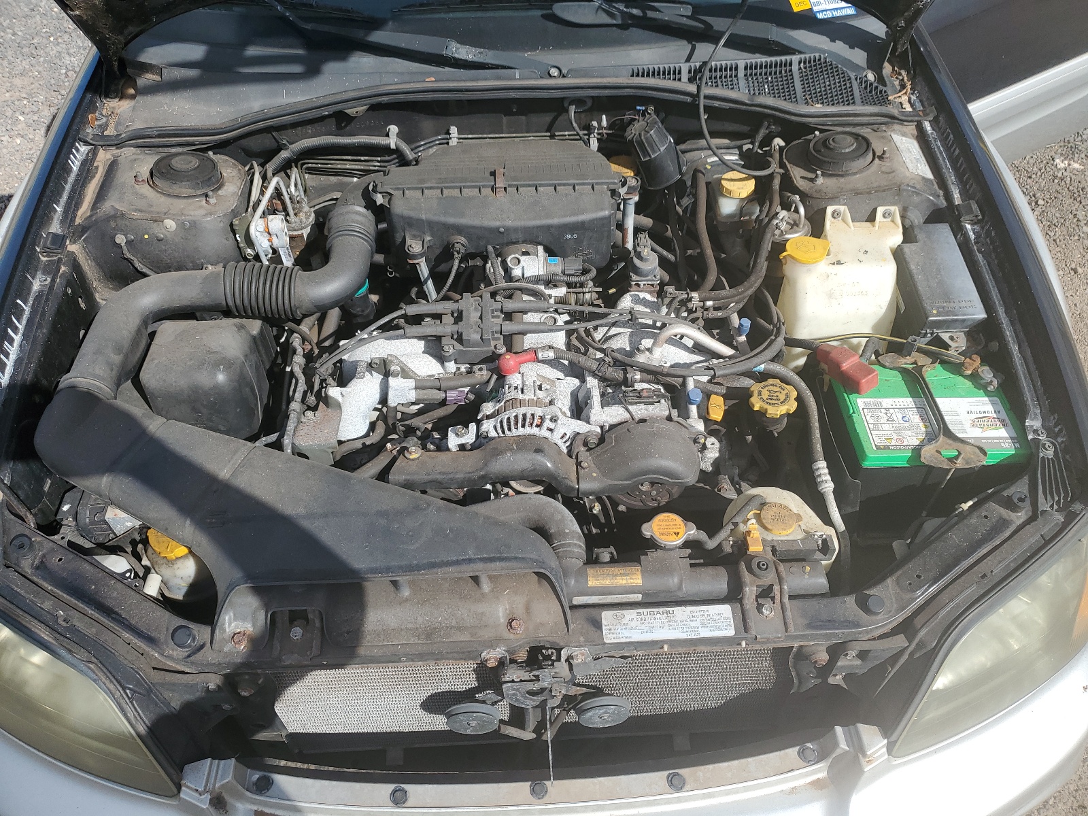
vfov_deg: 53.1
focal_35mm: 26
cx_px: 544
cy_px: 408
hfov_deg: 67.3
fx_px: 817
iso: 50
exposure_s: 1/2500
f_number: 1.5
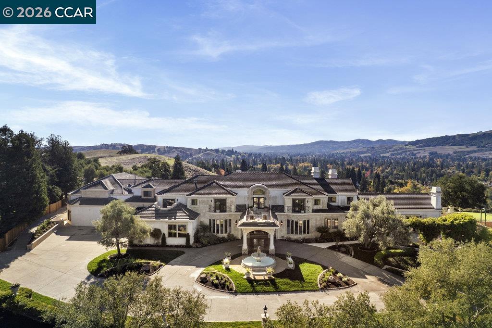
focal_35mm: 22
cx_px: 246
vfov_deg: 57.2
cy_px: 164
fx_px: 301
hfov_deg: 78.6
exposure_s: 1/2000
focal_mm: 8.38
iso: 100
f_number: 2.8
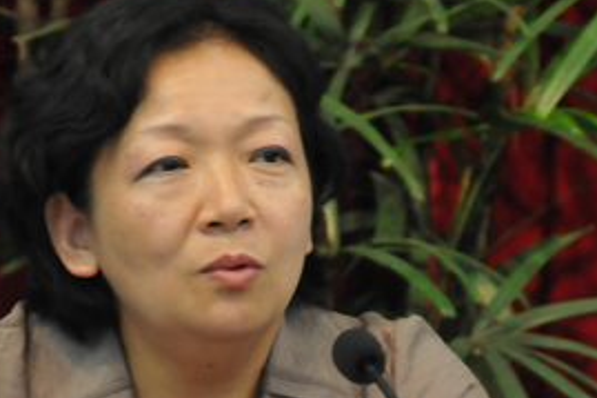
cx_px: 275
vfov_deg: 4.0
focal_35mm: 341
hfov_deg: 6.0
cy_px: 271
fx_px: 5651
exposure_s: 1/13
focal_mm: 102
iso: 1600
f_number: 5.6
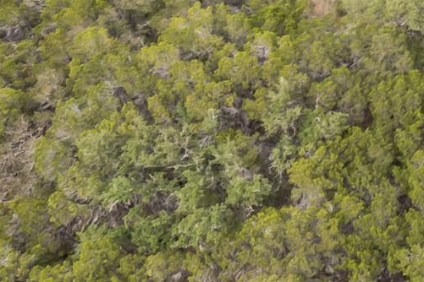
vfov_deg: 13.5
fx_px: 1060
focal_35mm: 90
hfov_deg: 18.6
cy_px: -233
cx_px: 716
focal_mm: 8.4
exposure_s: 1/1500
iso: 110
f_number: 2.8
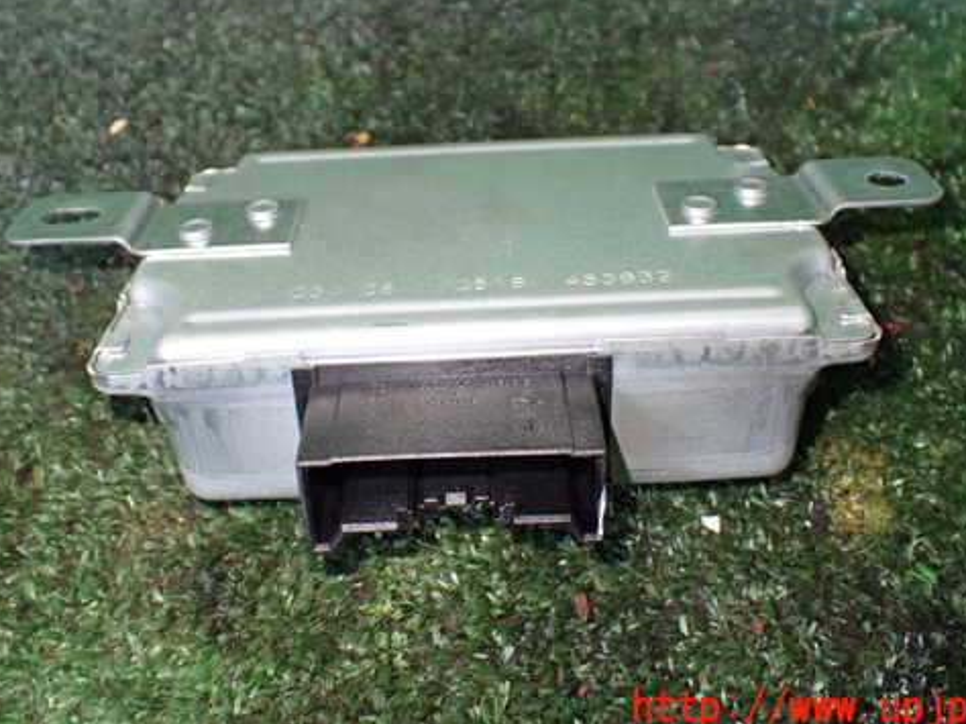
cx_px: 481
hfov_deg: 49.0
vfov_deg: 37.5
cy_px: 275
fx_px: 1060
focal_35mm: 38
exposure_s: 1/50
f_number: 2.3
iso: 800
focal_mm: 5.4
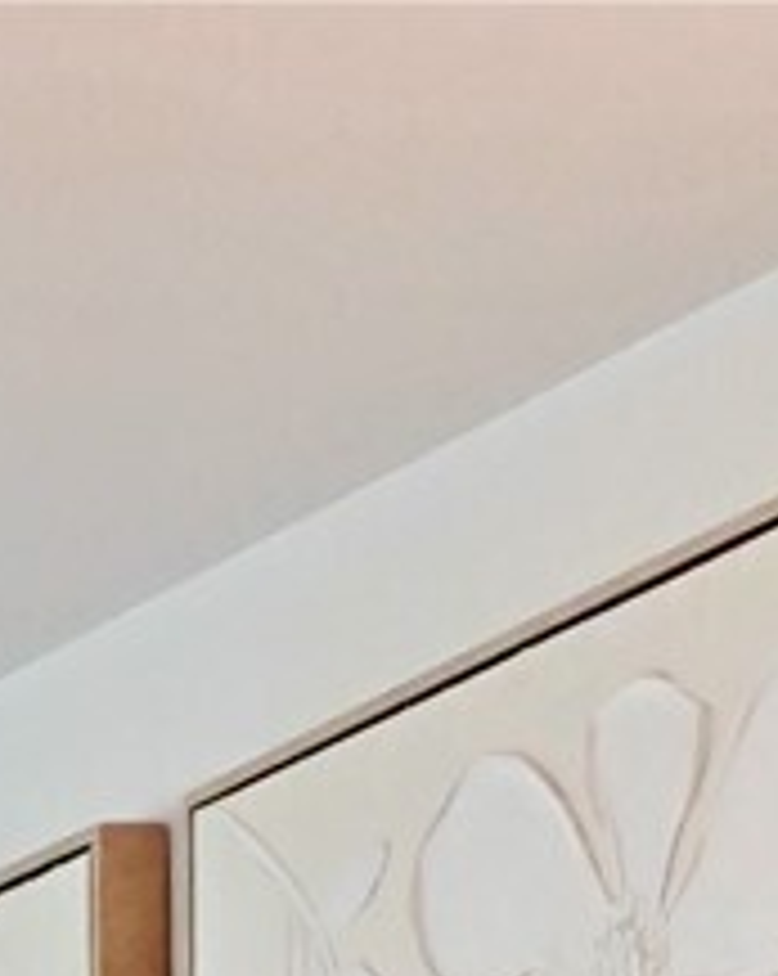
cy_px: 2539
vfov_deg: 7.5
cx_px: -2692
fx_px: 6831
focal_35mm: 237
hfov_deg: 5.4
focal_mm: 21.5
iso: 800
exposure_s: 1/30
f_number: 8
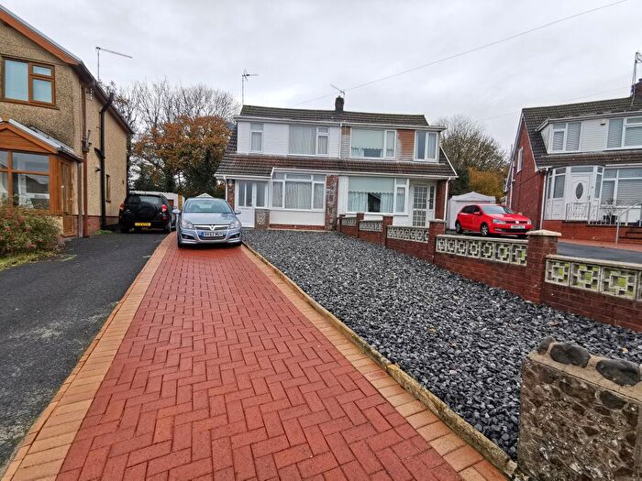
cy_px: 240
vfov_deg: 78.1
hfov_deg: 94.5
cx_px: 321
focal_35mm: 16
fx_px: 297
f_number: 2.2
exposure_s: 1/122
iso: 50
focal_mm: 2.35
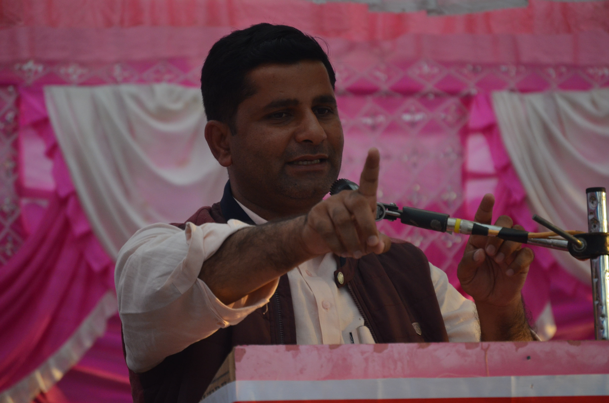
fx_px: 5064
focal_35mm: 300
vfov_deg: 4.6
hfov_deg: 6.9
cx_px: 304
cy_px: 202
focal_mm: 200
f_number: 5.6
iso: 1100
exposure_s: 1/500
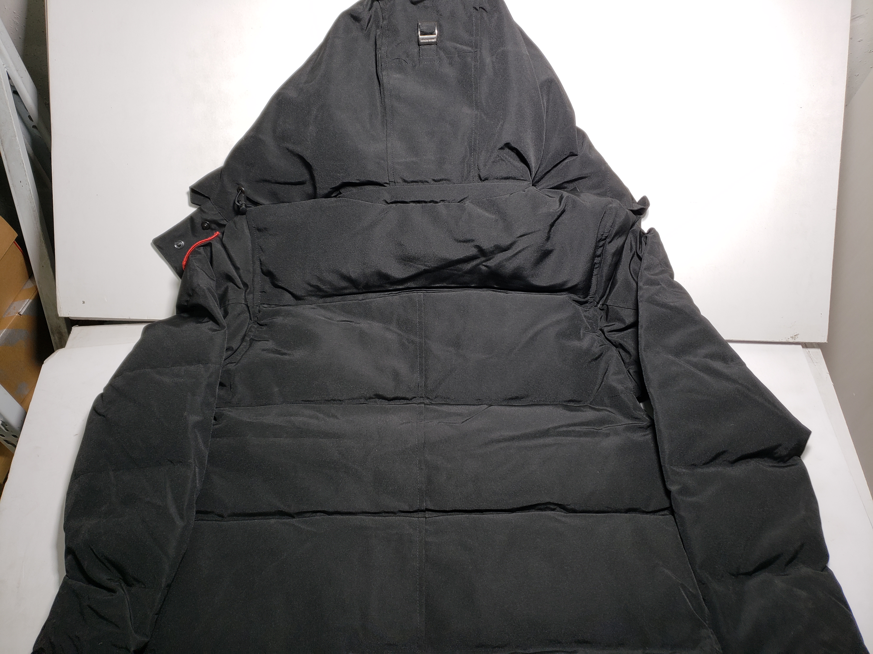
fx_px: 656
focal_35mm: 26
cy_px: 327
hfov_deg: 67.3
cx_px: 436
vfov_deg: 53.1
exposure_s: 1/210
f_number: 1.5
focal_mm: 4.3
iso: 50
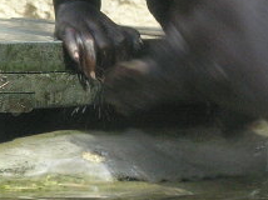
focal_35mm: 428
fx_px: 3310
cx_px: -155
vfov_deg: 3.5
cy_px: 104
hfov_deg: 4.6
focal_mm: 26.5
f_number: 5.2
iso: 200
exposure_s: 1/99.8
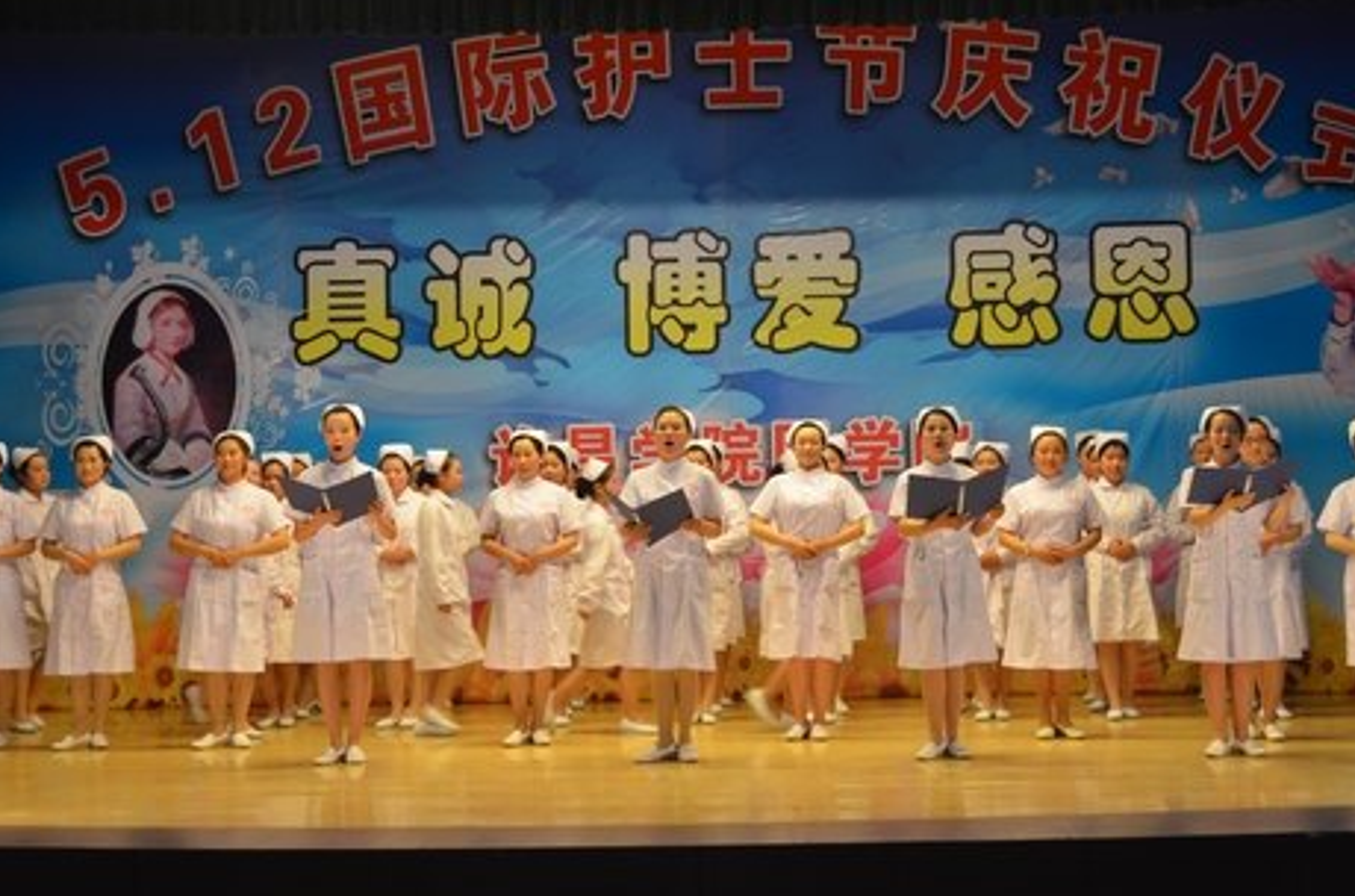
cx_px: 686
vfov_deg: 22.2
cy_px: 388
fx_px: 2277
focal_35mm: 61
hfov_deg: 33.1
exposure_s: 1/60
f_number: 4
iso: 560
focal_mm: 31
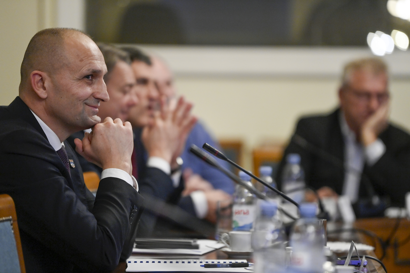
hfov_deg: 10.3
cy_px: 136
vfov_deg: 6.9
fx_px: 2278
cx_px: 205
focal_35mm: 200
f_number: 2.8
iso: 2500
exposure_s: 1/320
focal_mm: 200
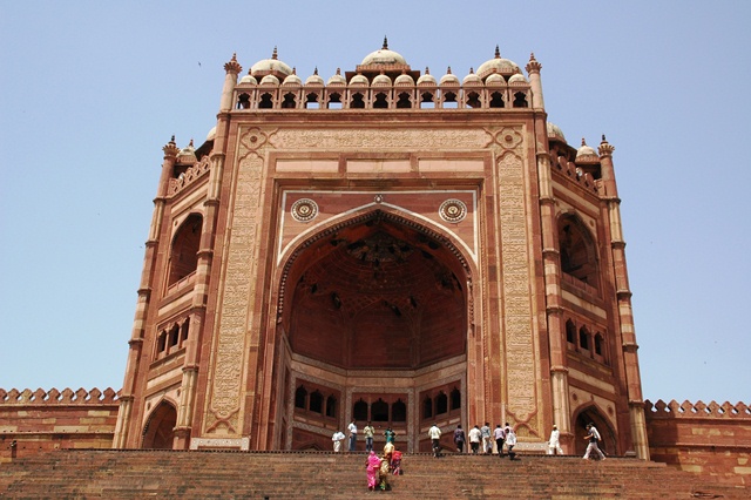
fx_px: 876
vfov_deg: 31.9
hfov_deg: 46.4
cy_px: 250
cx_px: 376
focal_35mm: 42
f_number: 10
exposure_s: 1/320
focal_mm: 28
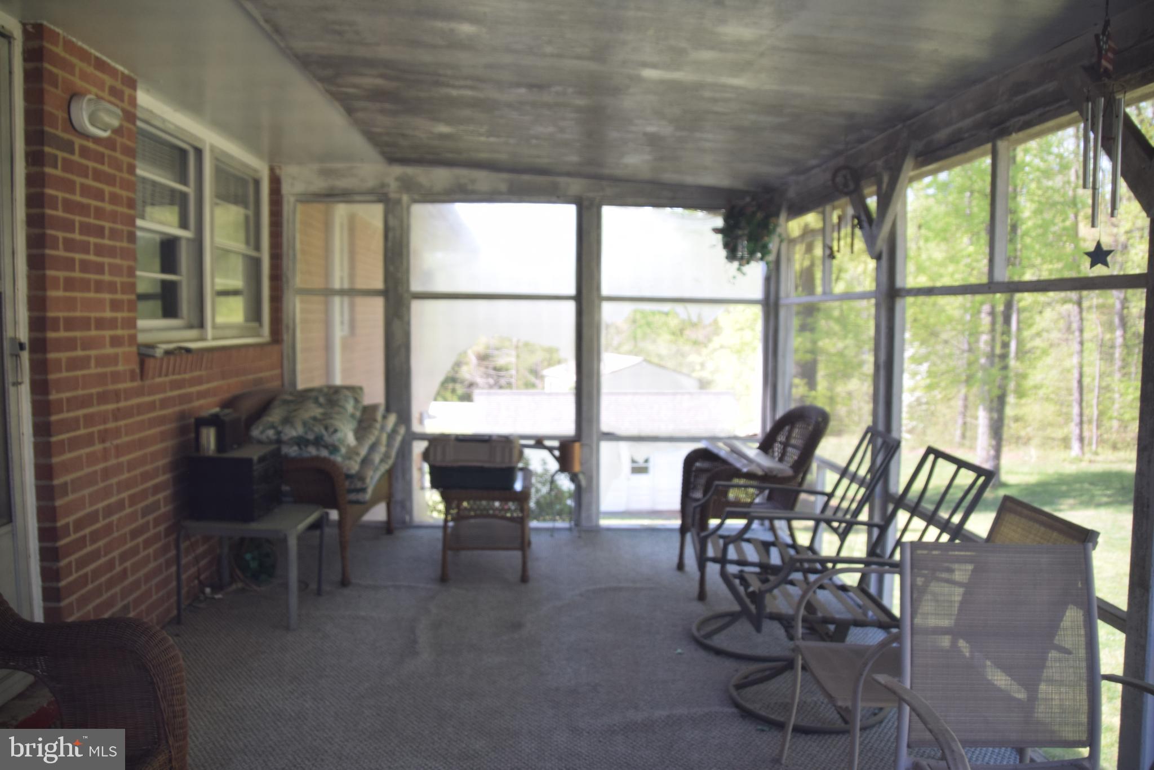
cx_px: 577
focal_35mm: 27
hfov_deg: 67.4
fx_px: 866
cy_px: 385
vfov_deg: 47.9
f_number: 6.3
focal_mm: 18
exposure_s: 1/160
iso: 400
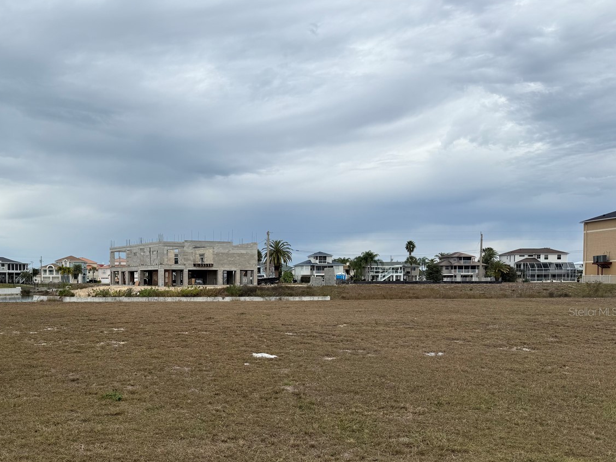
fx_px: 605
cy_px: 311
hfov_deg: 52.4
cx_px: 184
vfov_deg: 41.2
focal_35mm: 34
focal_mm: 6.76
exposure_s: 1/3953
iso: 80
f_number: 1.78
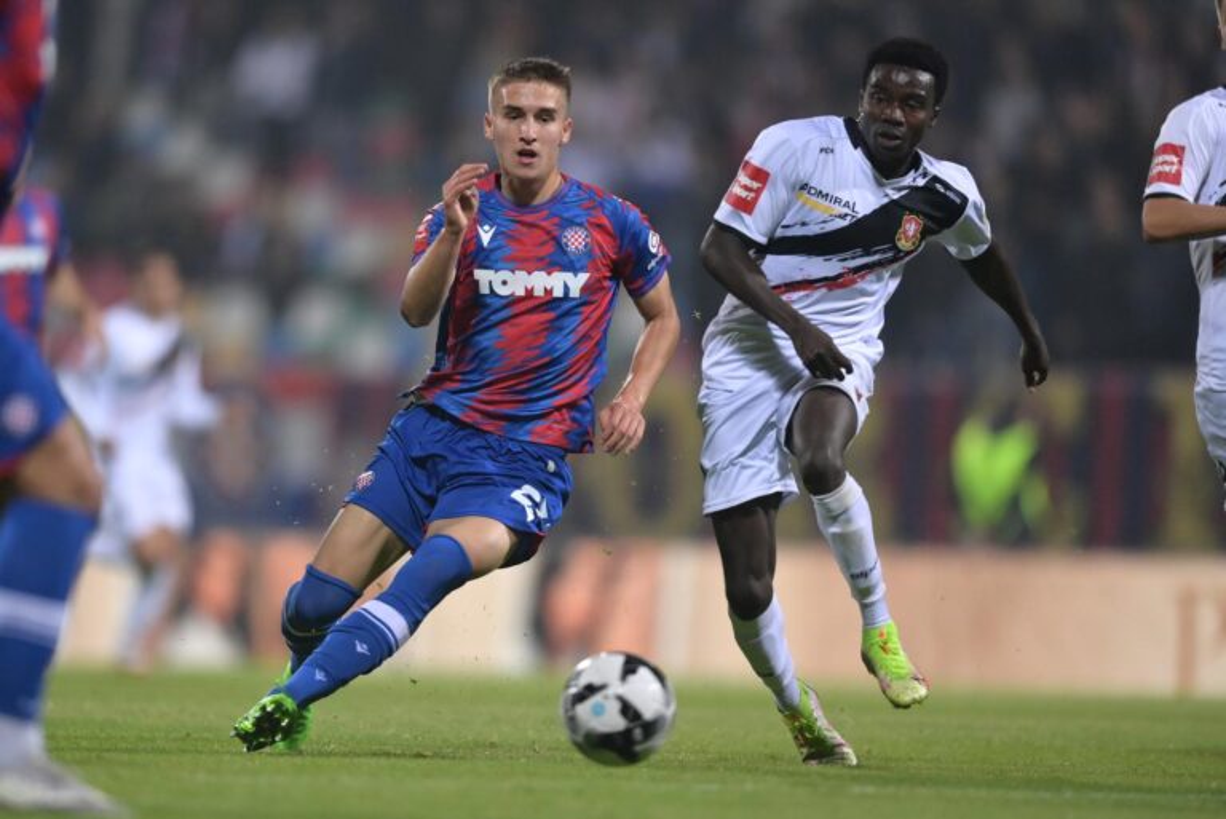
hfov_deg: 5.2
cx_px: 613
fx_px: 13629
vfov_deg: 3.4
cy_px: 410
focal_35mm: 400
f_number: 2.8
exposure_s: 1/4000
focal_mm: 400
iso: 4000
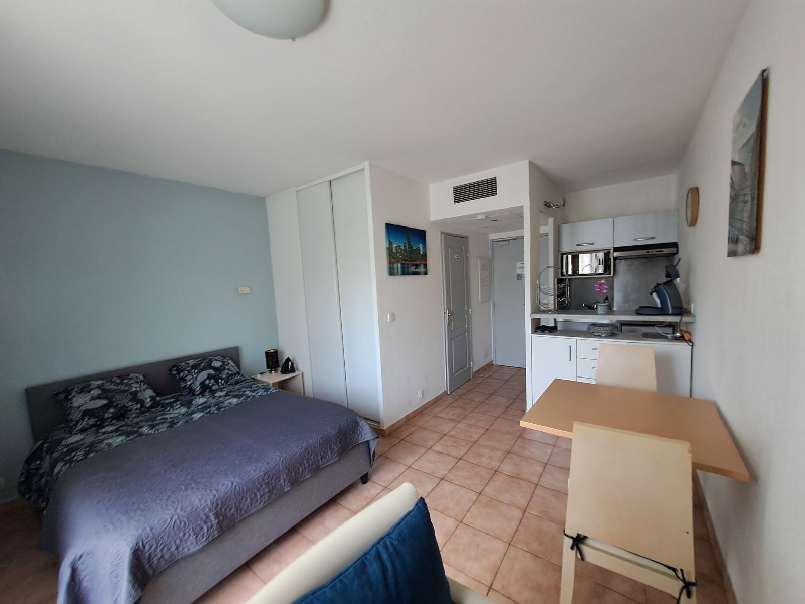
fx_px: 302
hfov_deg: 106.2
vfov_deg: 89.9
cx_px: 402
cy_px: 302
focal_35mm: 13
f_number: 2.2
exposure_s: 1/40
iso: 160
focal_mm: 1.42
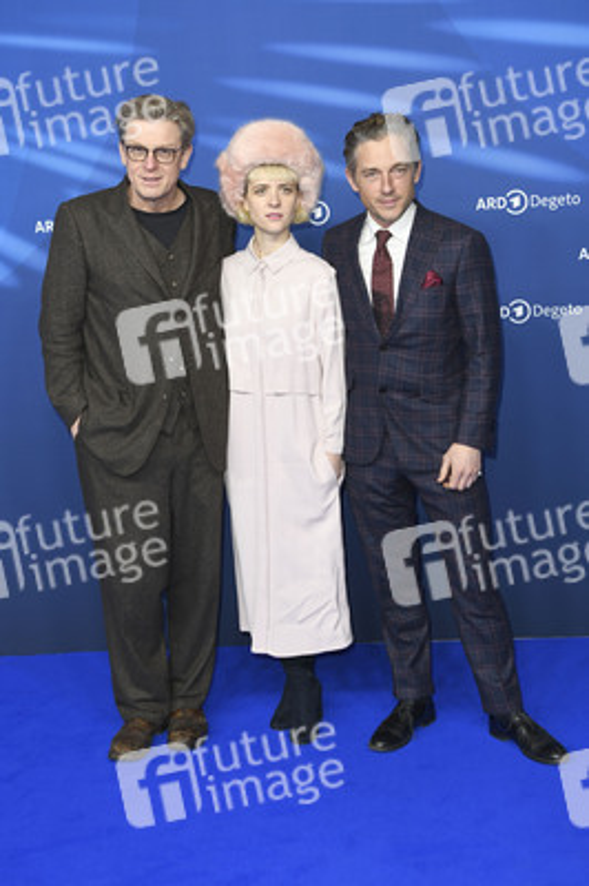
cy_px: 443
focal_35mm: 50
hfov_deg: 26.9
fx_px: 1229
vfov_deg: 39.6
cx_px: 294
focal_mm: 50
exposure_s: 1/320
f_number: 4
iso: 800
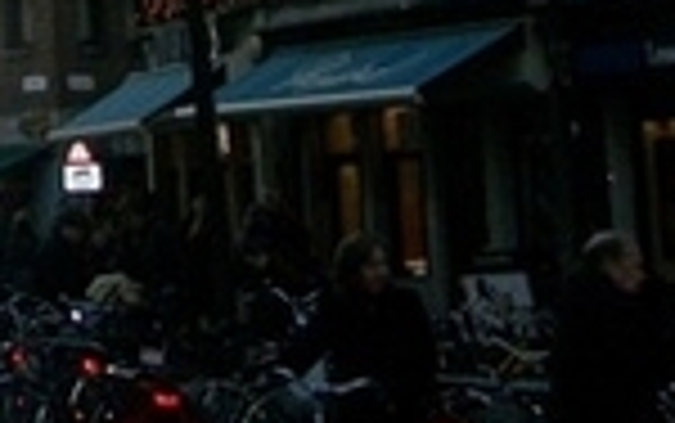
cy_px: -522
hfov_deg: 11.6
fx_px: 3130
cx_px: -450
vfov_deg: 7.3
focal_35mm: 170
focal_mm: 7.1
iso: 80
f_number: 3.2
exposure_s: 1/250
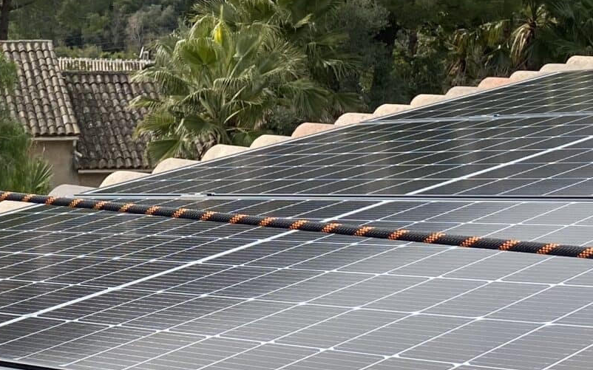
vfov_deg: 14.8
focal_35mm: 88
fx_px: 1422
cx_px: 84
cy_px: 99
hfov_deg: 23.1
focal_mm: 4.25
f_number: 1.8
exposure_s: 1/1754
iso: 32
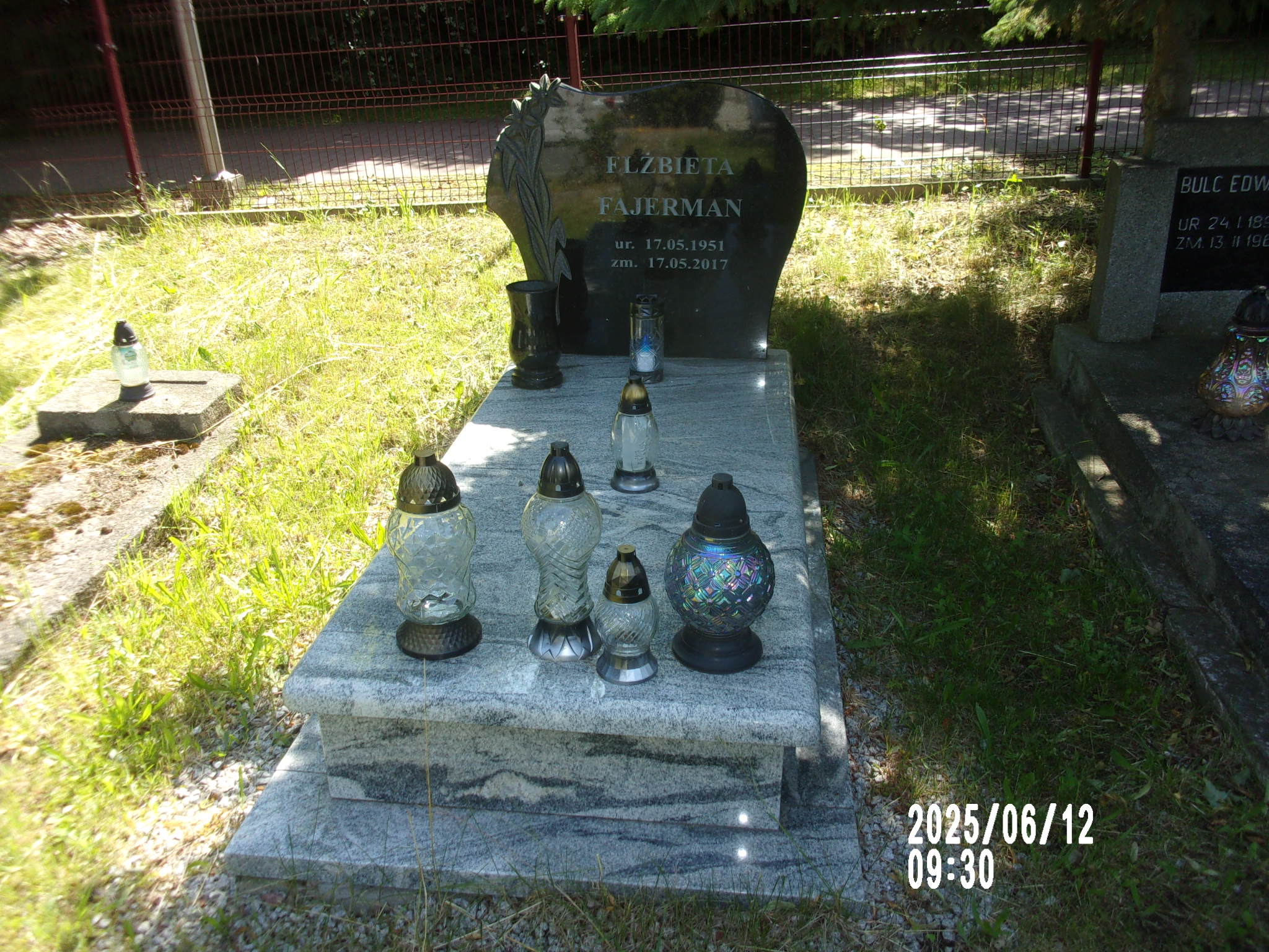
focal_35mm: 28
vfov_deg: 49.7
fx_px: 1026
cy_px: 476
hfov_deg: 63.4
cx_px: 634
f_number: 3.9
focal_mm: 5.1
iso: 80
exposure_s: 1/140
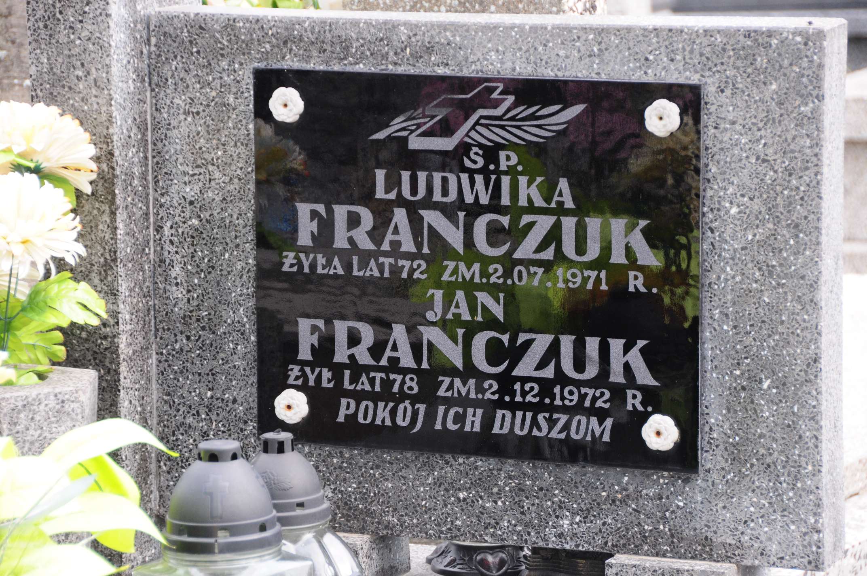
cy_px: 288
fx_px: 4041
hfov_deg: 12.2
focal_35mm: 168
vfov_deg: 8.2
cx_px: 434
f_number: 7.1
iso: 500
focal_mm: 112
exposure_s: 1/125
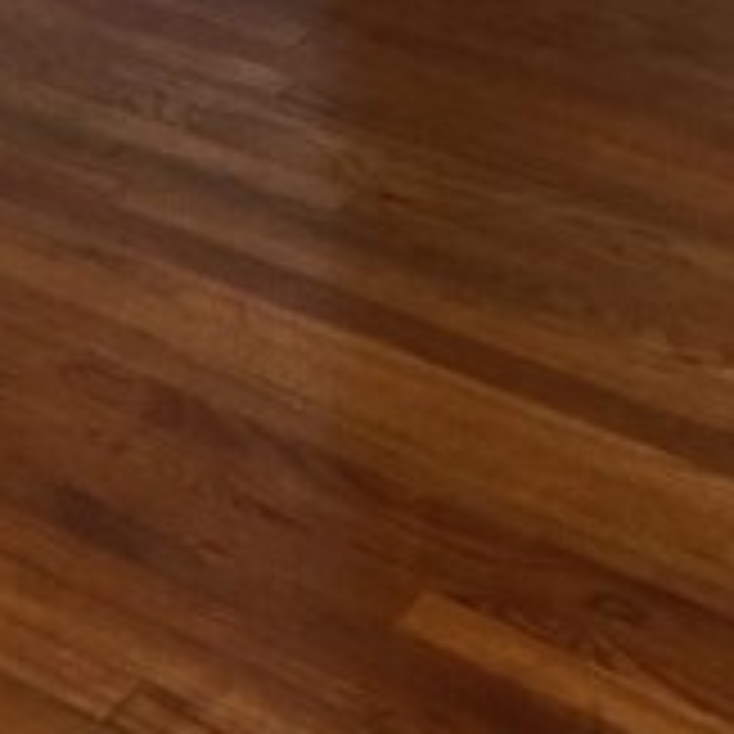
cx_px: -126
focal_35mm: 121
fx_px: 2903
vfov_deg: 12.8
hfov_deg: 14.0
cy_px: -671
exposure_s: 1/30
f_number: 2.2
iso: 100
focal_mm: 4.15
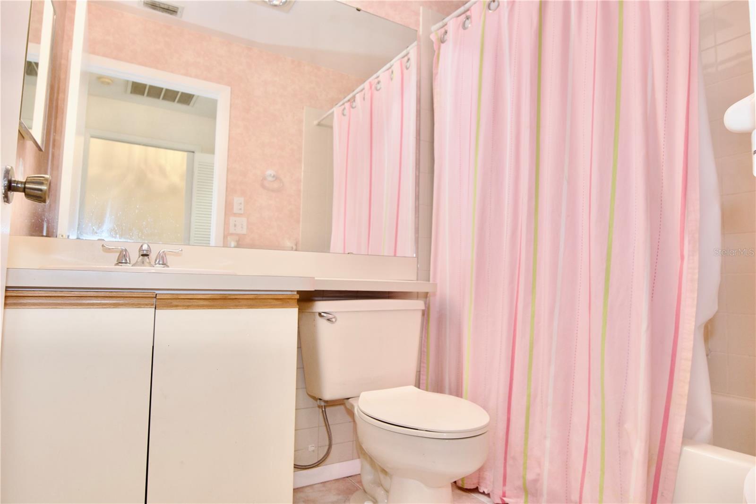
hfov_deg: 81.2
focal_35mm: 21
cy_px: 252
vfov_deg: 59.5
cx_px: 378
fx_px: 441
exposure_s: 1/60
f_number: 4
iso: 280
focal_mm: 14
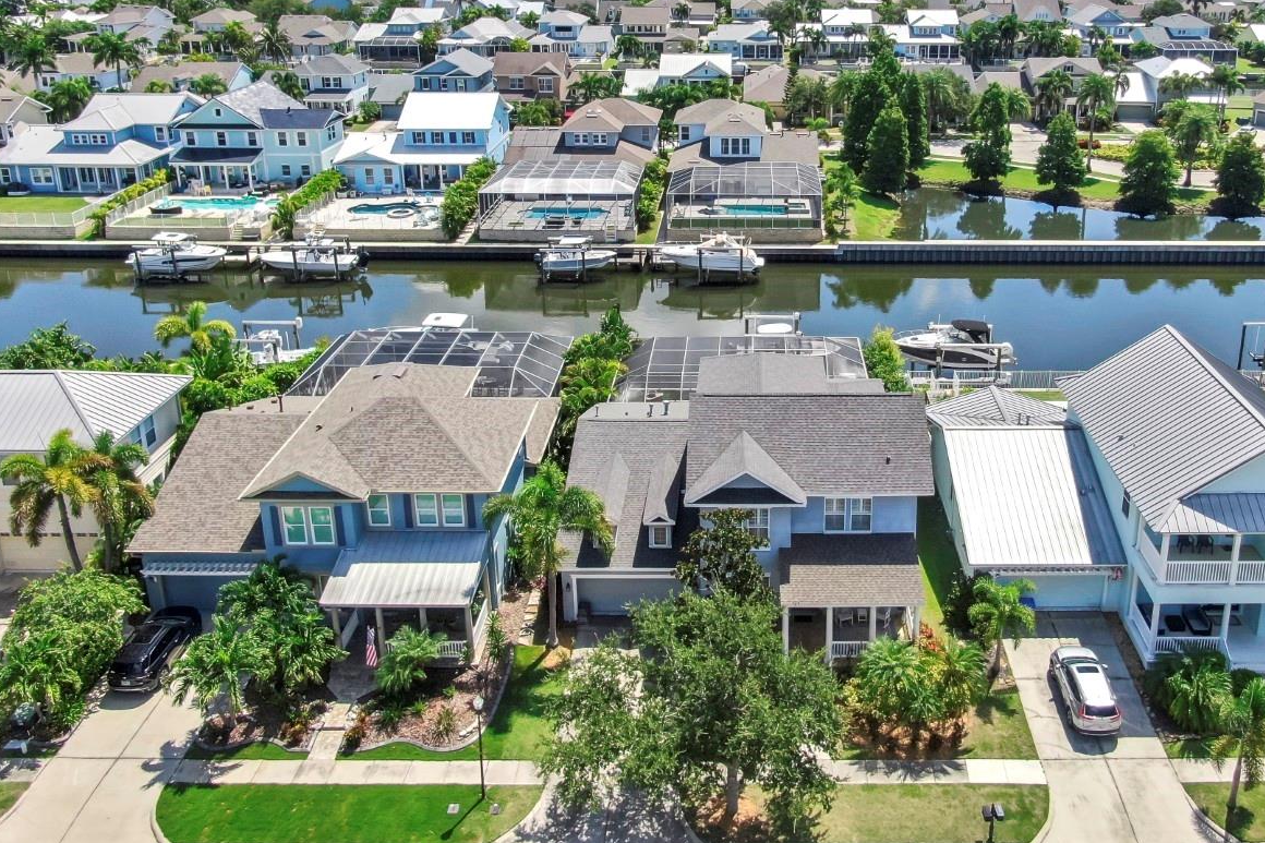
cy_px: 257
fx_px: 1089
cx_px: 761
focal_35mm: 31
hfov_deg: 59.8
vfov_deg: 41.6
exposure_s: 1/1600
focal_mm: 4.39
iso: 110
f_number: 2.8
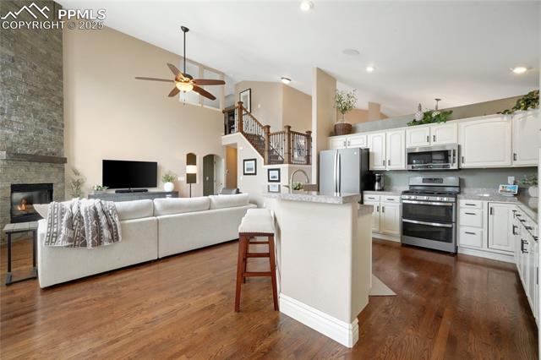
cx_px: 270
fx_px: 225
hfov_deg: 100.4
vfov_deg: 77.3
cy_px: 180
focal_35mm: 15
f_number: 18
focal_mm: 15
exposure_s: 1/30
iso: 3200
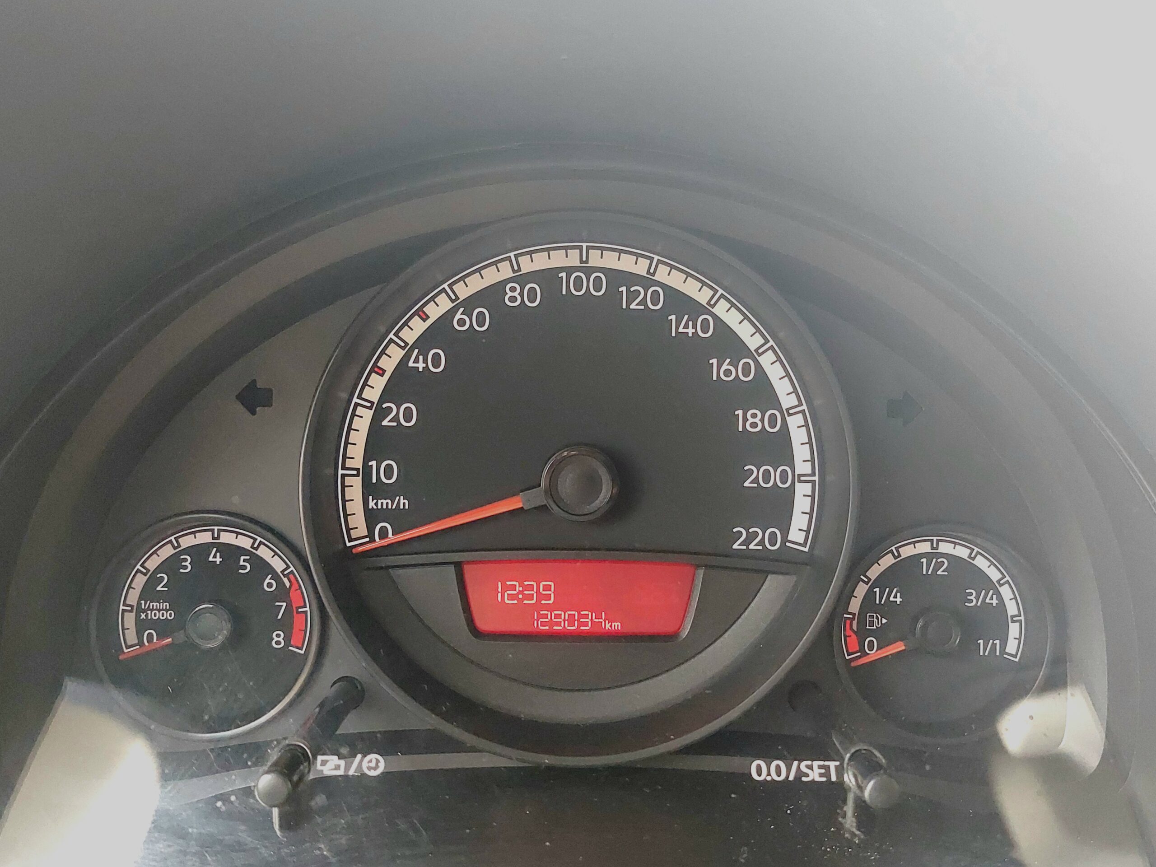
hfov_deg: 69.4
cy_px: 434
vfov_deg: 54.9
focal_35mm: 25
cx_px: 578
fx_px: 835
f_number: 1.8
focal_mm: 5.23
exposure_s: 1/120
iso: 320
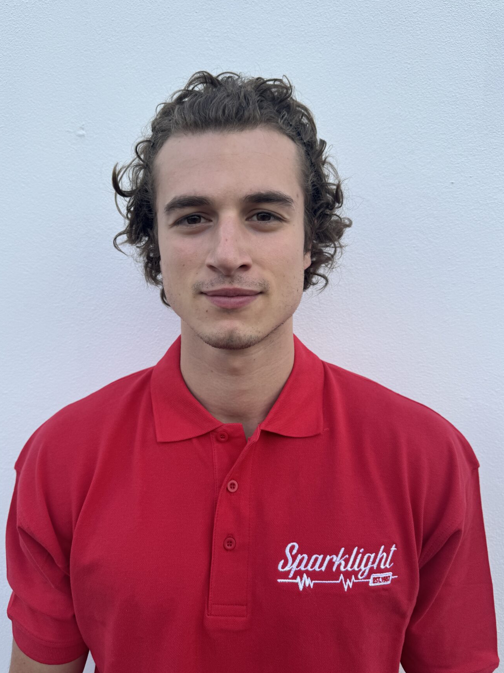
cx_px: 238
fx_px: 505
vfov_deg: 67.3
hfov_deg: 53.0
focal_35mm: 26
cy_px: 323
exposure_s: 1/952
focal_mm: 6.76
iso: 80
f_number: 1.78
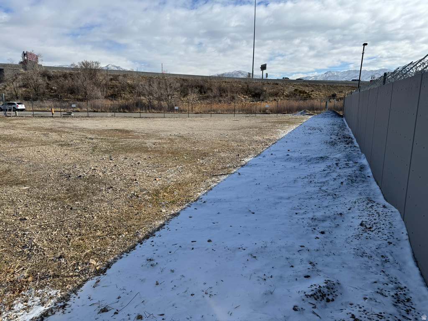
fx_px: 297
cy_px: 160
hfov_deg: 71.6
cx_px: 214
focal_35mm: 24
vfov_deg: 56.8
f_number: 1.78
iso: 80
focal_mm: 6.76
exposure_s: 1/6410
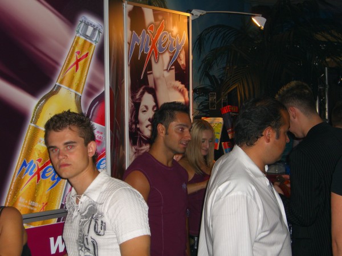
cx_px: 171
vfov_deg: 25.7
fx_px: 563
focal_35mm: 57
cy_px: 128
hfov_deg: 33.8
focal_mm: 11.8
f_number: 3.6
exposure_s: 1/60
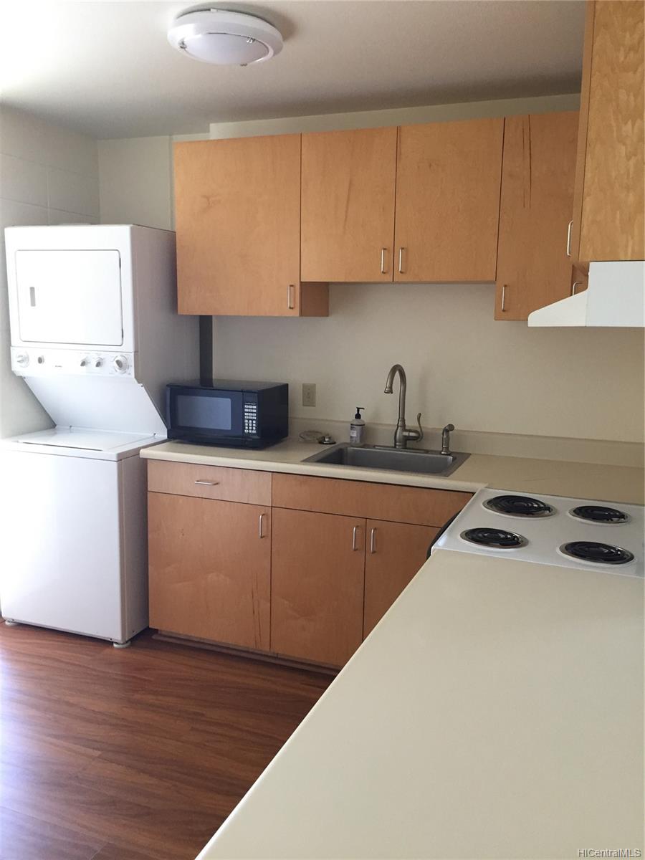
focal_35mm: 29
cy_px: 430
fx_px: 720
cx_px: 322
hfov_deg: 48.2
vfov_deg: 61.7
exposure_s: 1/30
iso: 100
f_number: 2.2
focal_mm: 4.15
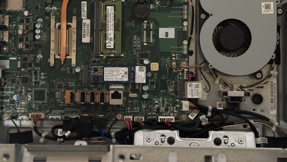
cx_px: 145
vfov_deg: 22.5
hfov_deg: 39.2
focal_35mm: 53
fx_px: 403
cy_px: 55
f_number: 1.78
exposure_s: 1/20
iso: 800
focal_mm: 6.86
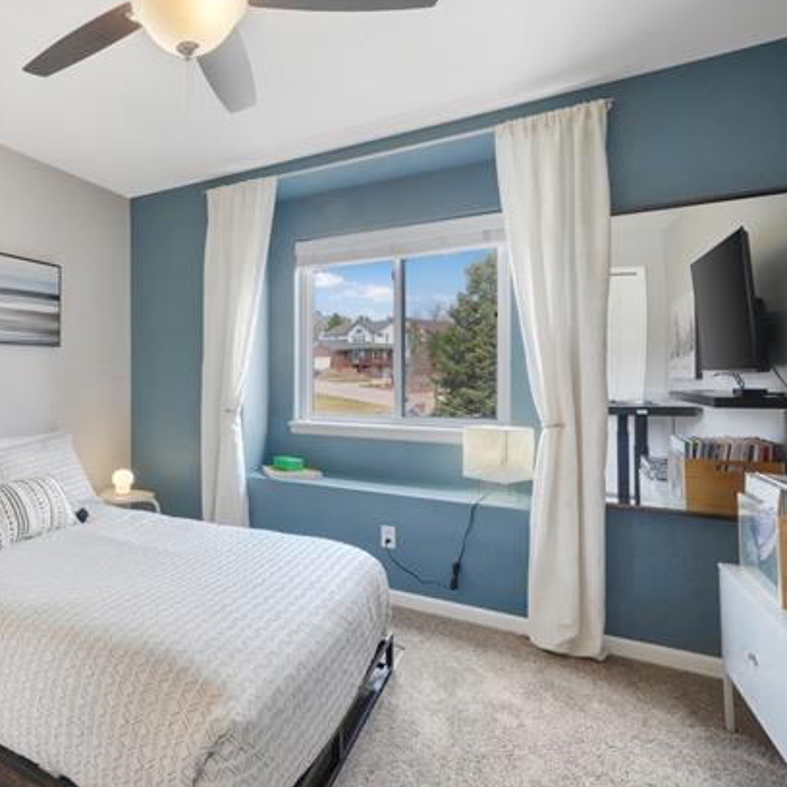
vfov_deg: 74.8
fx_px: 514
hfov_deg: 68.7
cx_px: 174
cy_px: 382
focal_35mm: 20
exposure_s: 1/30
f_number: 18
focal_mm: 15
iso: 8000
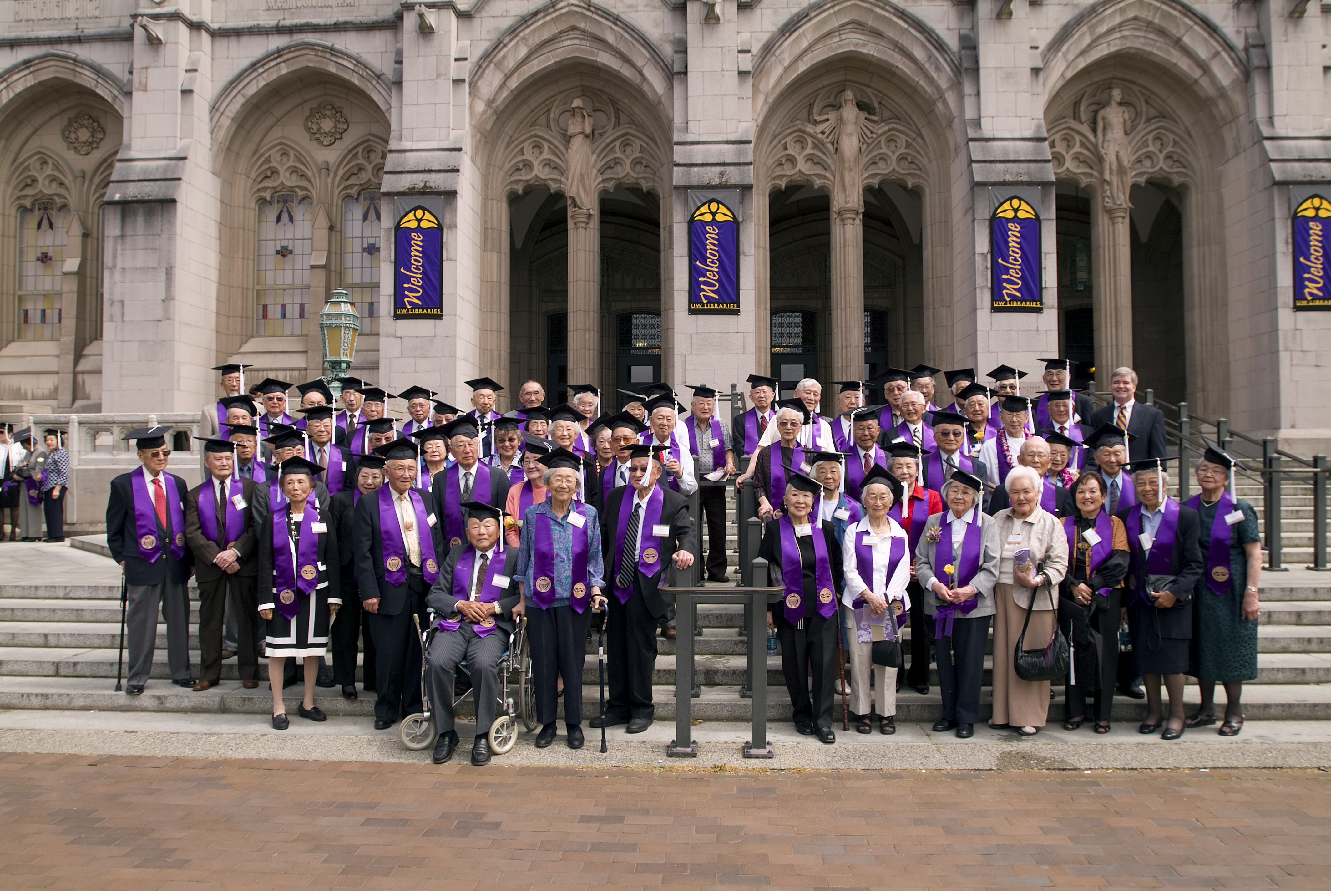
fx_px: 944
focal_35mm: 26
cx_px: 666
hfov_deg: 70.4
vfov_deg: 50.5
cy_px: 446
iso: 100
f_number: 6.7
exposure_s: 1/180
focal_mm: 17
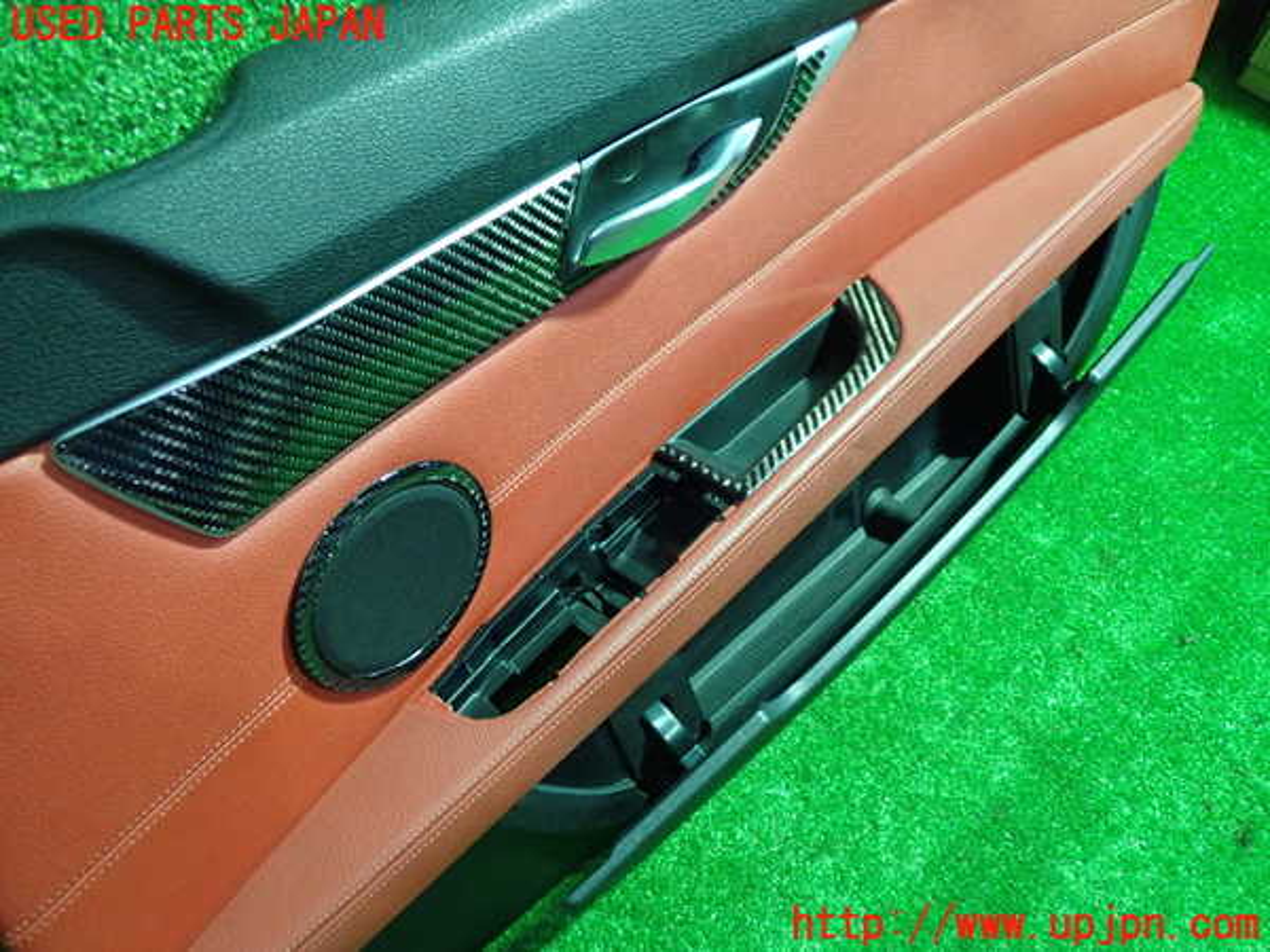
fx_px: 1101
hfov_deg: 60.0
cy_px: 476
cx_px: 635
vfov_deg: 46.8
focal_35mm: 30
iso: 640
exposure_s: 1/30
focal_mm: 5.4
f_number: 2.3
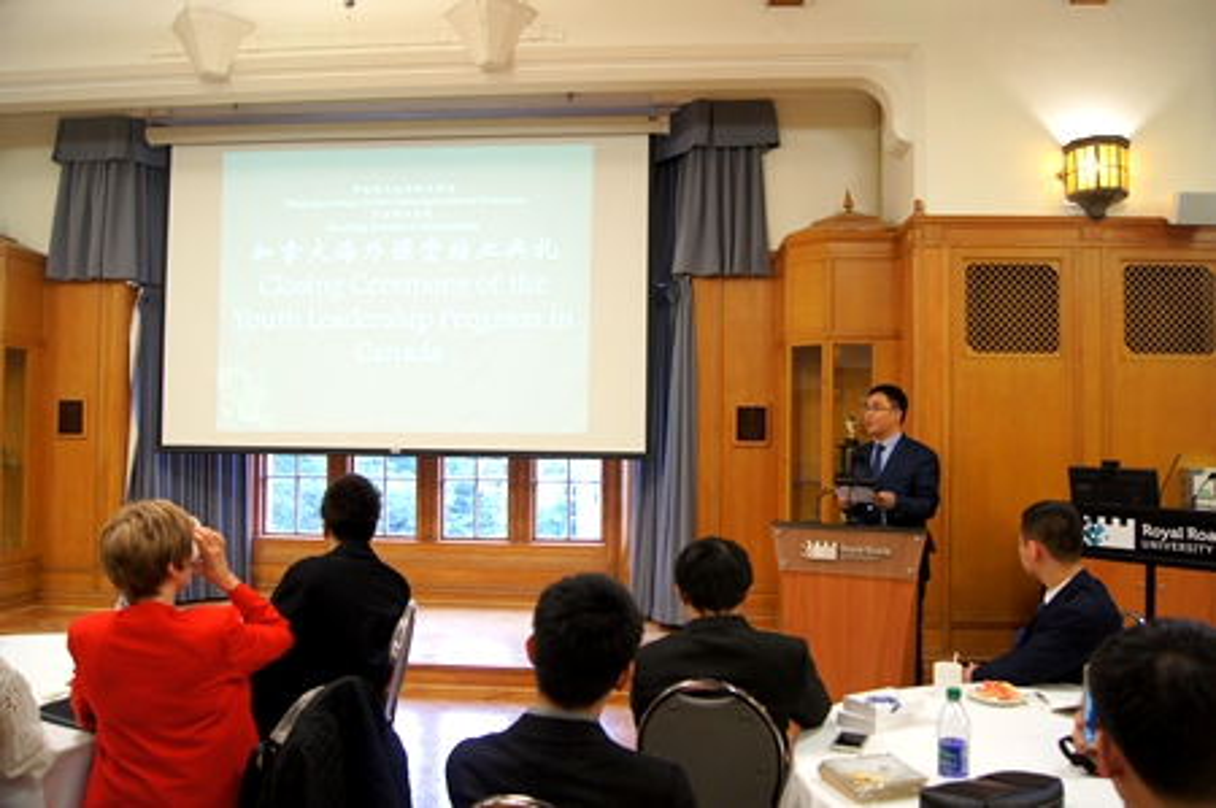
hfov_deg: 67.4
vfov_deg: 47.8
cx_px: 608
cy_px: 404
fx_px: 911
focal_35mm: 27
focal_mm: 18
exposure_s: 1/30
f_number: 4.5
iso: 800
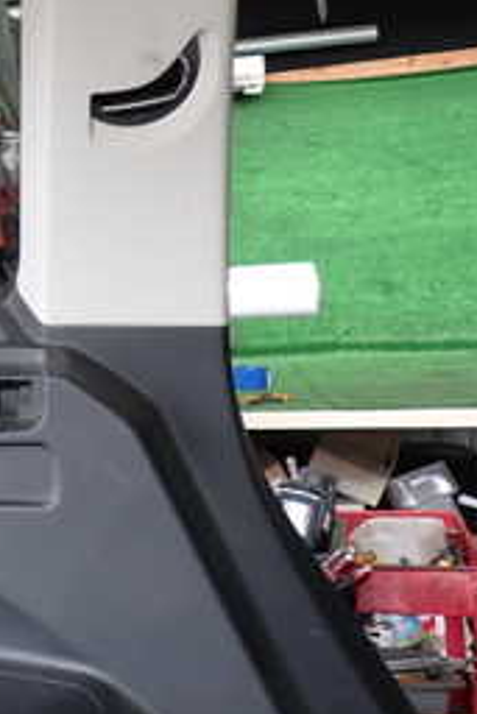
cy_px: 195
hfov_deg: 19.5
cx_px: -237
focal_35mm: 61
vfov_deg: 32.4
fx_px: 1211
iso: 160
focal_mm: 4.5
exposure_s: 1/60
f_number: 2
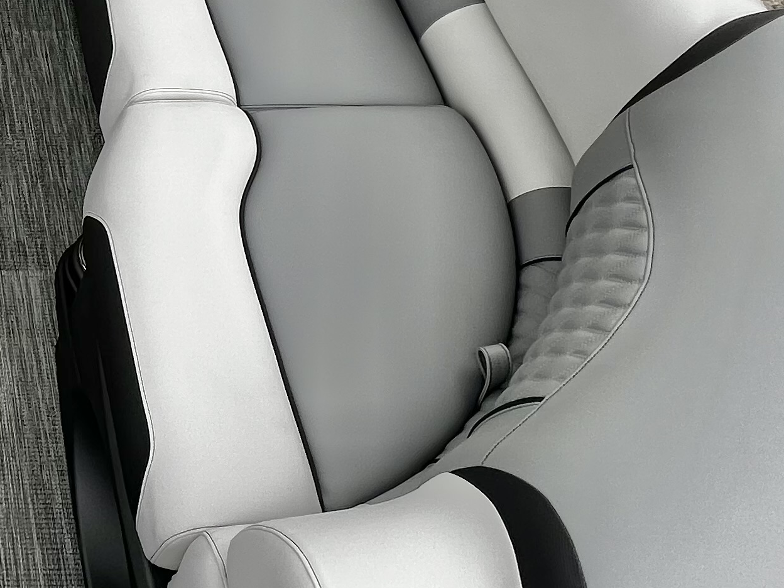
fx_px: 951
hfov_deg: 35.0
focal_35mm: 42
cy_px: -9
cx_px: -169
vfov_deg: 31.6
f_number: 1.8
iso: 32
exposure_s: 1/99
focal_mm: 1.57
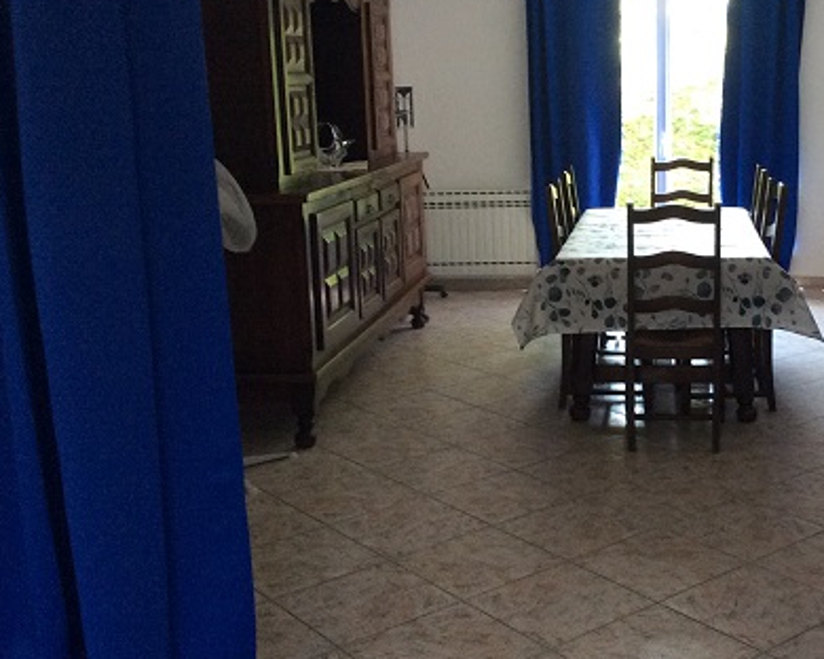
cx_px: 598
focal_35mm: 48
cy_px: 275
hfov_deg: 38.0
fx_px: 1171
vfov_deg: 31.4
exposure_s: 1/25
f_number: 2.4
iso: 100
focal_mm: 3.3
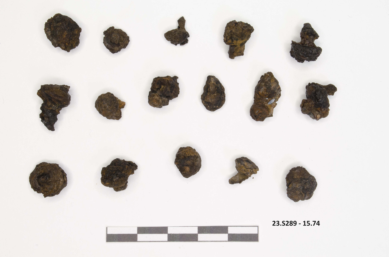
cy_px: 128
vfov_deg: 25.0
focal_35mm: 54
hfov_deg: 36.9
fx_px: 582
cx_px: 194
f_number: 16
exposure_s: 1/8
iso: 250
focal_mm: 36
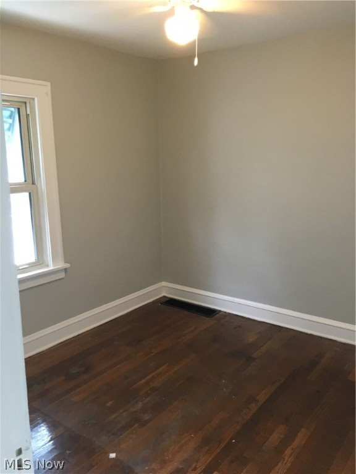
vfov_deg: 61.7
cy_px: 237
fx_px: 398
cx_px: 178
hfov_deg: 48.2
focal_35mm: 29
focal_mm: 4.15
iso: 200
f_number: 2.2
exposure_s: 1/24
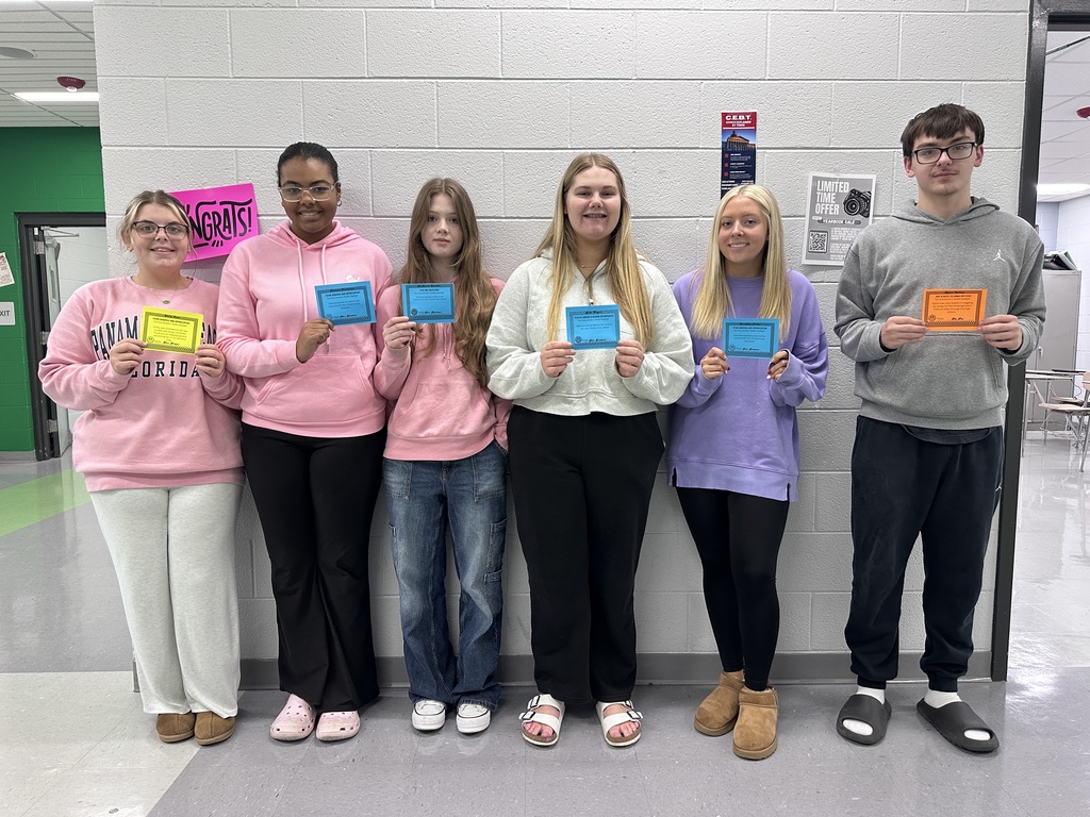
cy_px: 408
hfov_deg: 71.6
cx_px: 545
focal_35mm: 24
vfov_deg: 56.8
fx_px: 756
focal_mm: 6.86
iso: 200
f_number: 1.78
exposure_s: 1/75
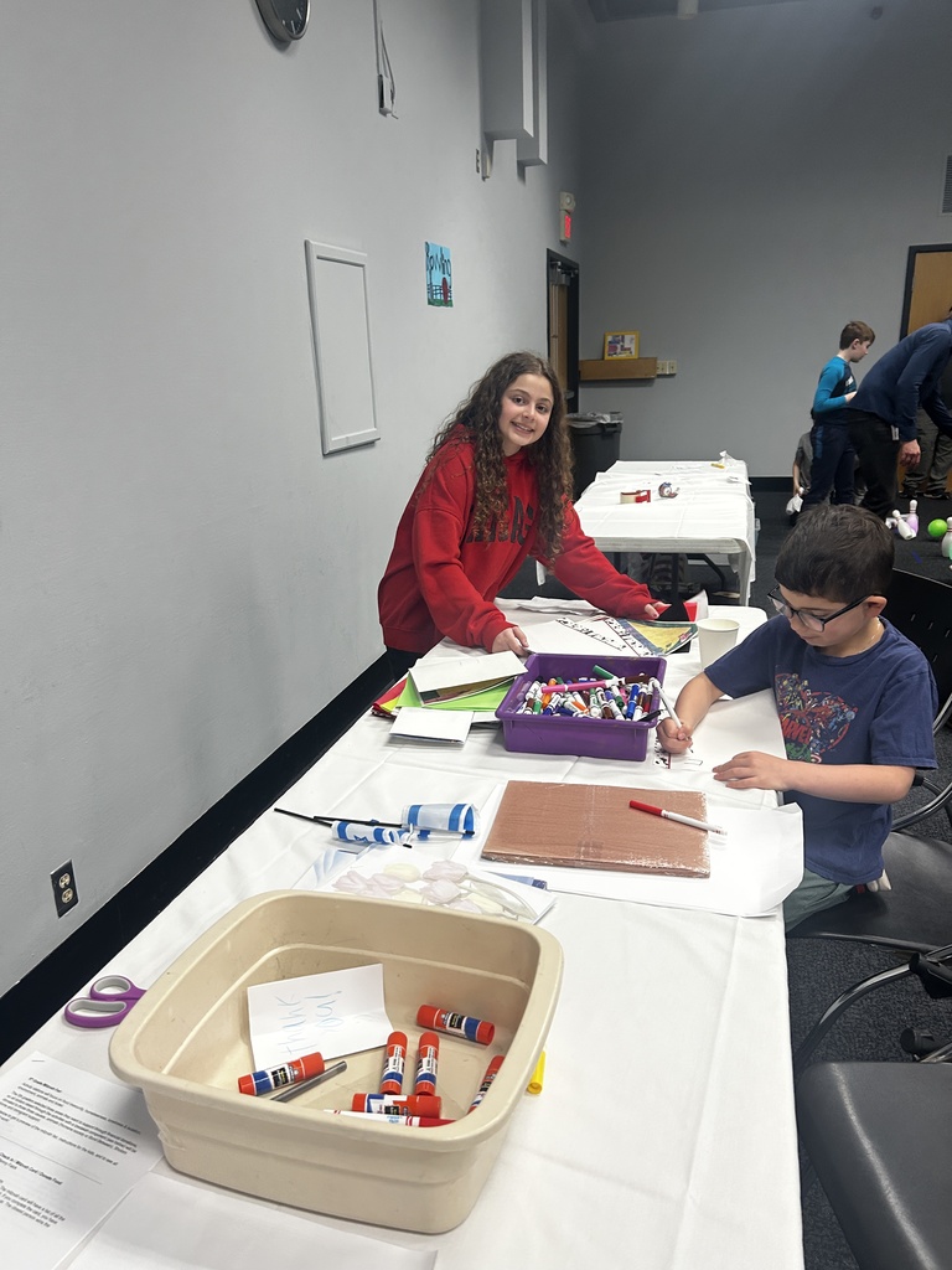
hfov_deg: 53.1
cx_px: 476
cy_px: 635
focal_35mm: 26
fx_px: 953
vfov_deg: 67.3
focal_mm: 5.7
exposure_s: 1/120
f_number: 1.5
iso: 125
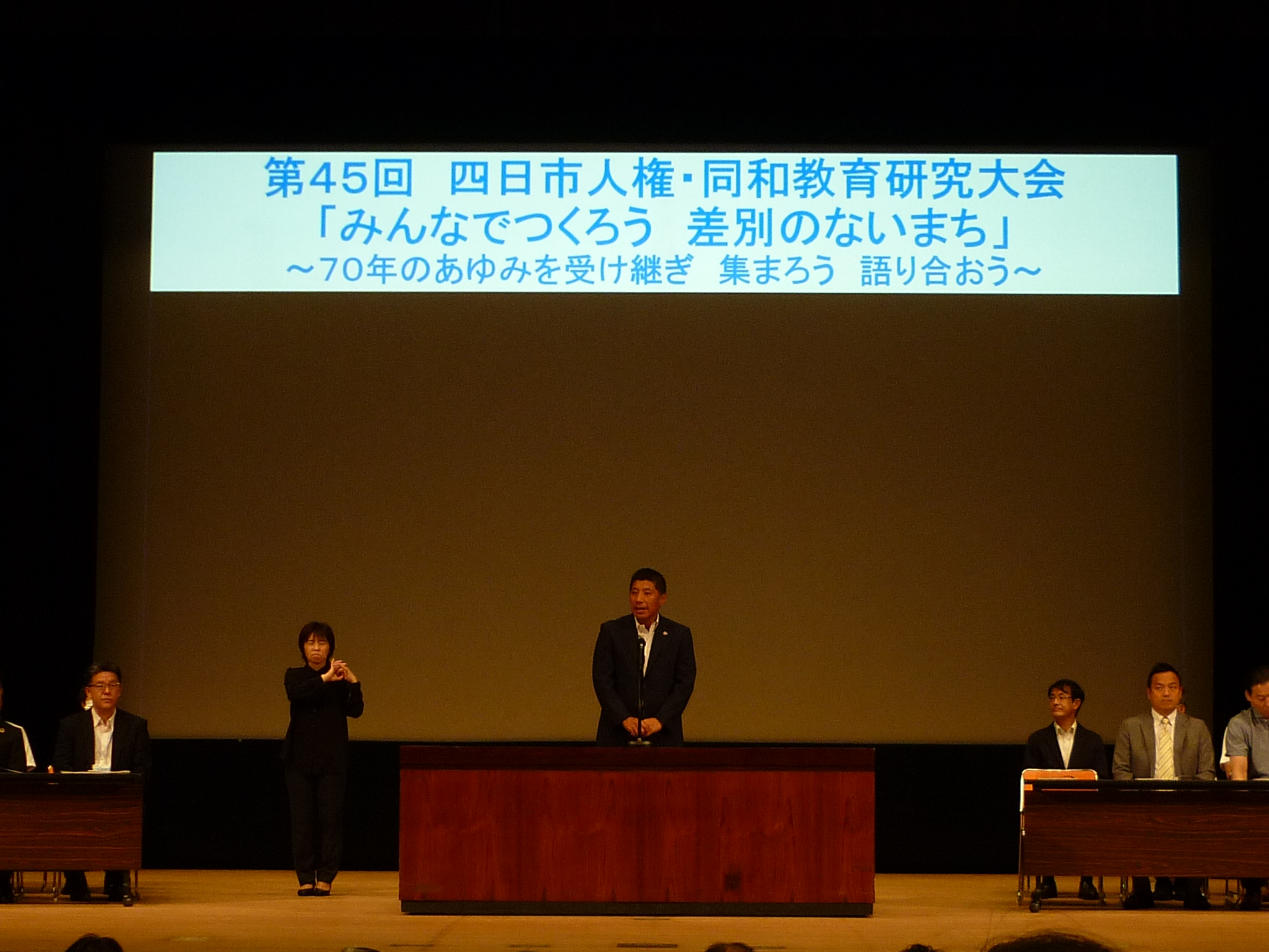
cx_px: 634
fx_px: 2896
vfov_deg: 18.7
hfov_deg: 24.7
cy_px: 476
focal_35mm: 79
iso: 160
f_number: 3.1
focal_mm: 7.4
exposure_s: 1/40
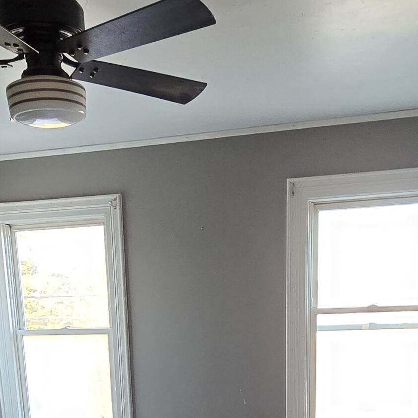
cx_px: 196
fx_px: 560
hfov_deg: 40.9
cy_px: 446
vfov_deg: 35.7
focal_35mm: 41
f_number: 2.2
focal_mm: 2.2
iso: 200
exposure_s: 1/60
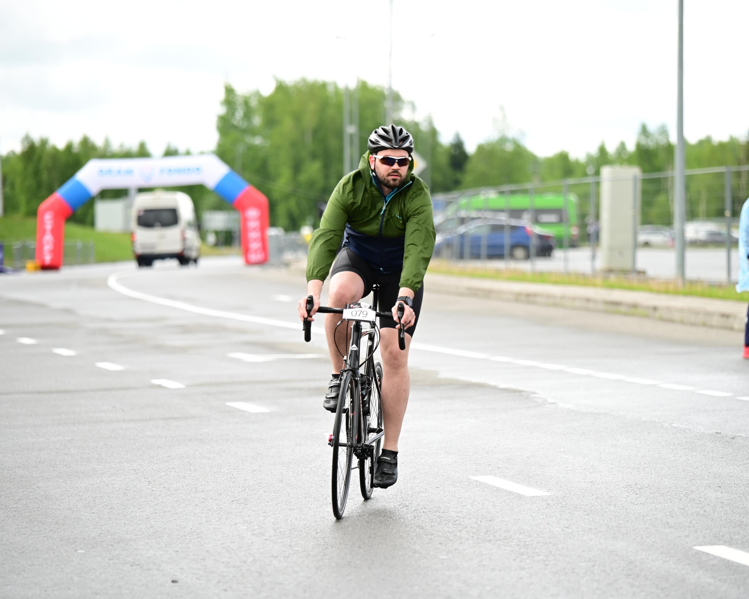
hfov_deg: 12.6
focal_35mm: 153
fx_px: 3391
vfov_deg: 10.1
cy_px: 300
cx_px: 413
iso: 250
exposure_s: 1/1000
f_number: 2.8
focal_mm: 135
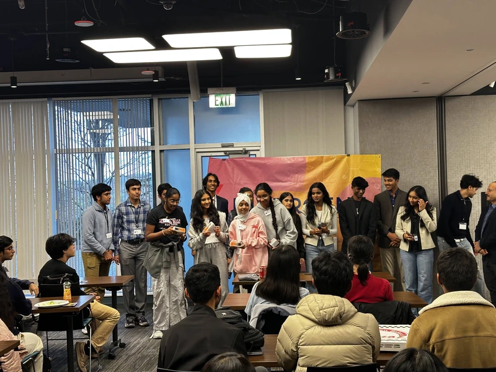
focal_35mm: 48
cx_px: 248
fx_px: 688
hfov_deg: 39.7
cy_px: 186
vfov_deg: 30.3
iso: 64
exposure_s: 1/60
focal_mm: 6.86
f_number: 1.78
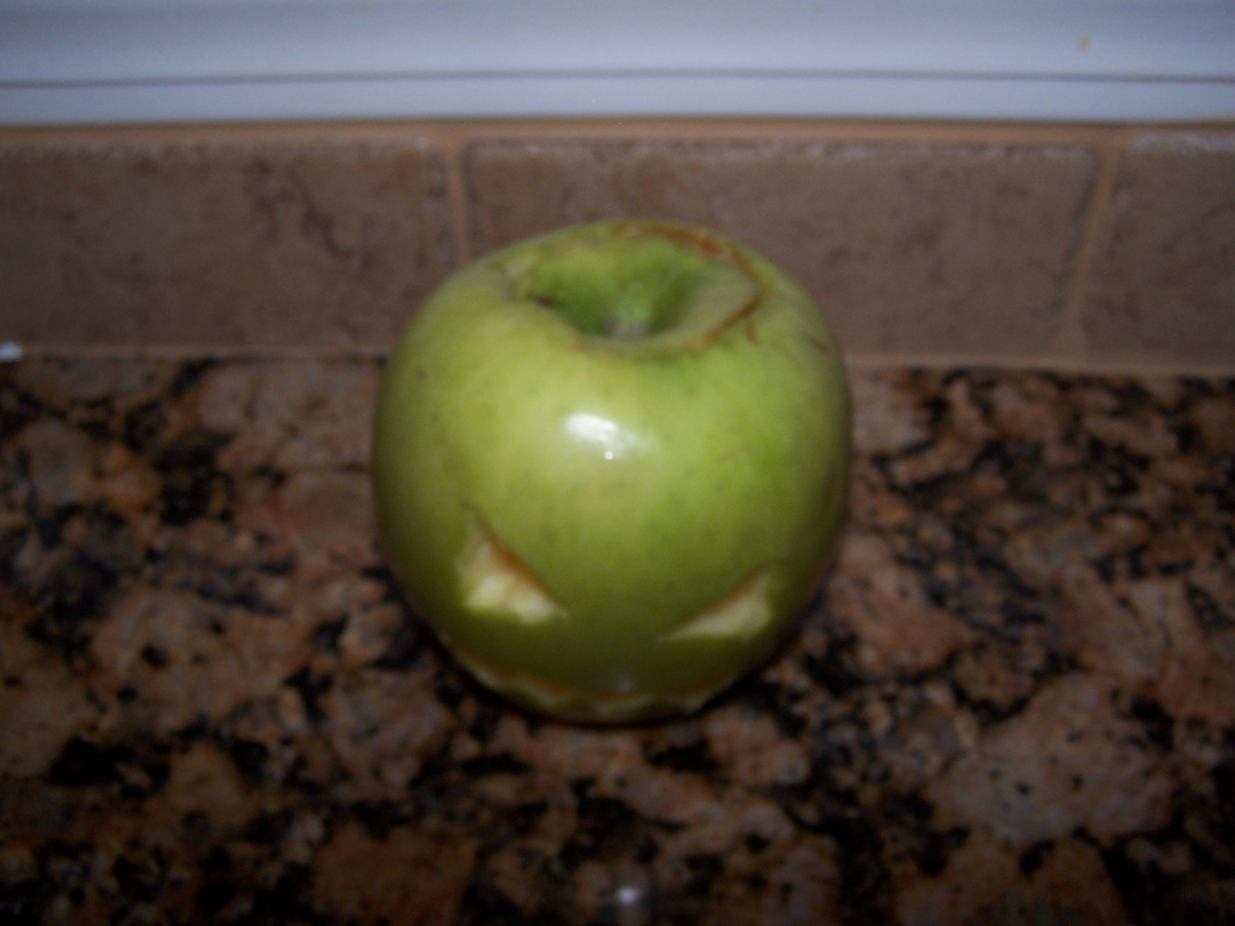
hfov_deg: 49.0
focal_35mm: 38
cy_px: 463
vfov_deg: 37.7
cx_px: 618
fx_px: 1356
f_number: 2.8
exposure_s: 1/60
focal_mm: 6.3
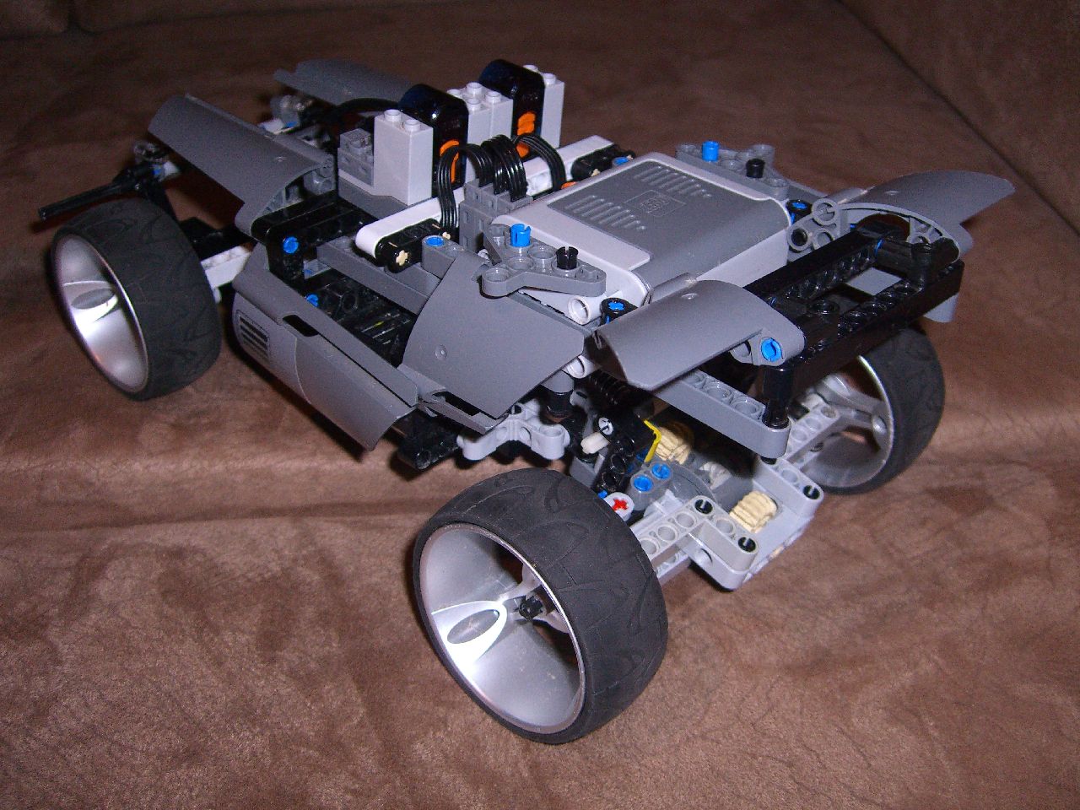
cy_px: 405
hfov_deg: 49.0
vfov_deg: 37.7
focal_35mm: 38
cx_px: 540
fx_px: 1186
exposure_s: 1/60
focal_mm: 7.9
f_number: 2.8
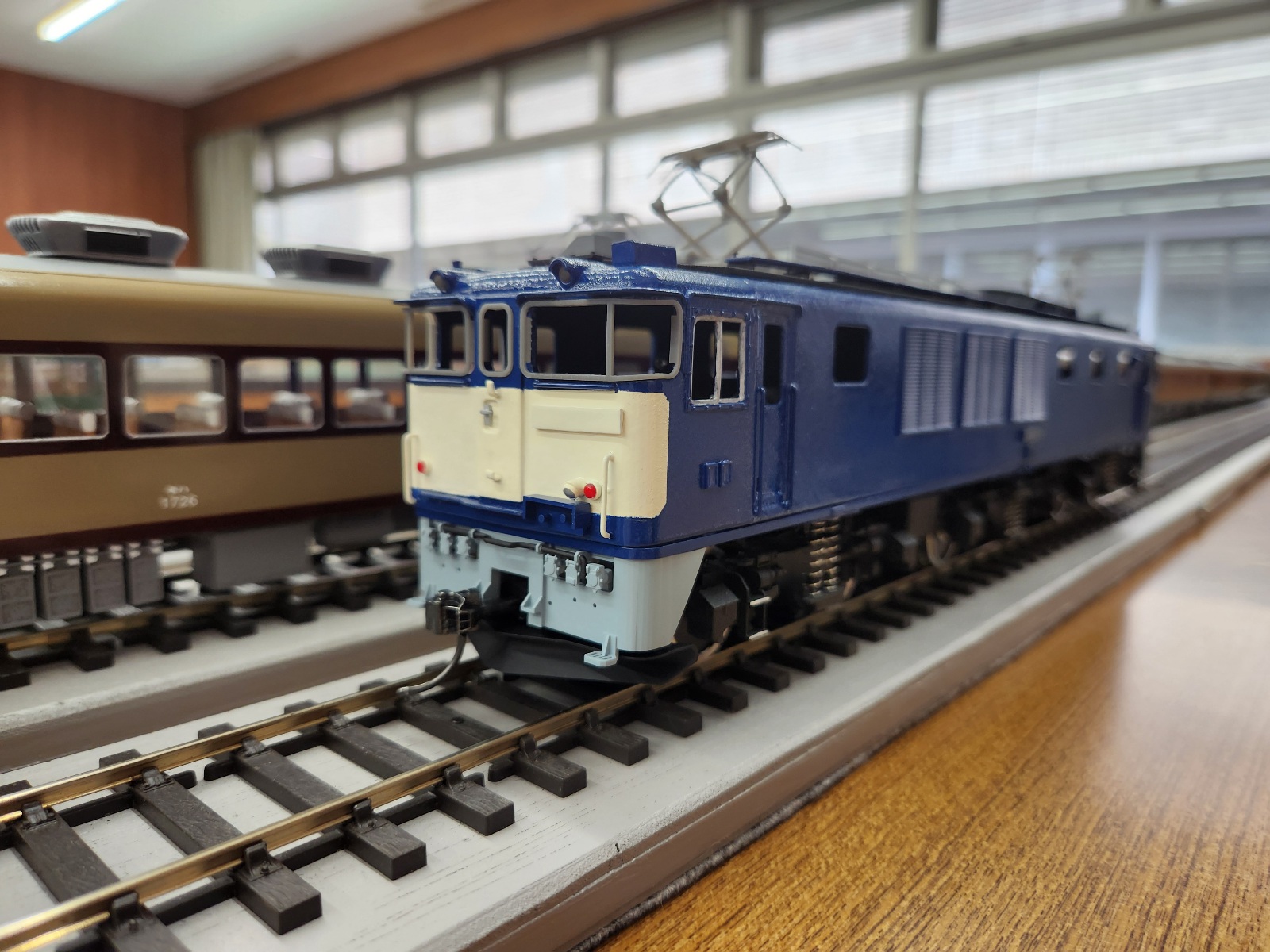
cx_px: 635
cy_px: 476
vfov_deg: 58.9
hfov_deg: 73.9
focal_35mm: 23
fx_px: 844
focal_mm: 5.4
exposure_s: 1/182
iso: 125
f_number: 1.8
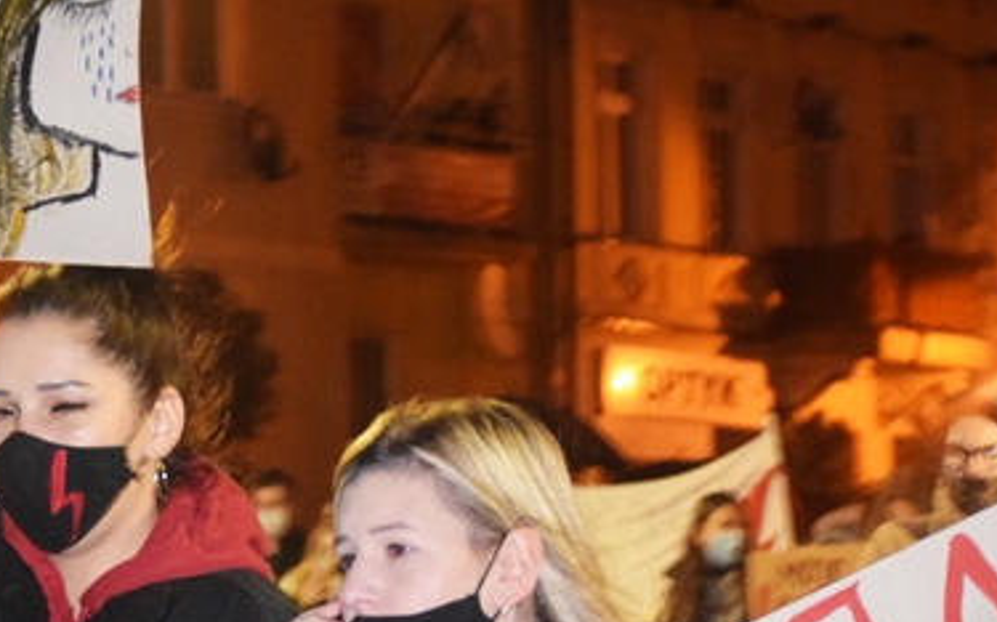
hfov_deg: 11.8
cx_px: -21
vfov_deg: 7.5
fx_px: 4755
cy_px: 582
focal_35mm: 175
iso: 3200
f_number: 4
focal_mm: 55
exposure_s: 1/60
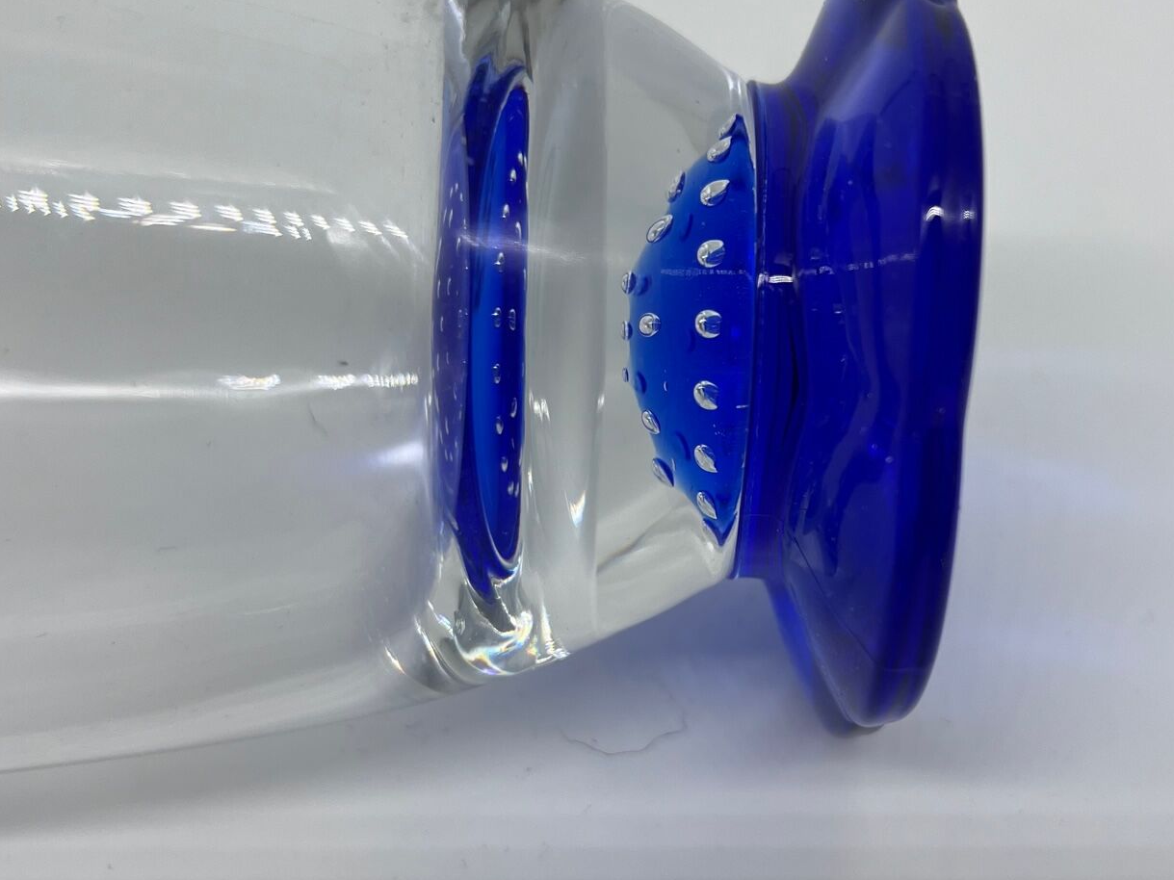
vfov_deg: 33.6
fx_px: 1458
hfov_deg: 43.8
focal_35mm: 43
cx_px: 649
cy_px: 459
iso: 50
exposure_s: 1/440
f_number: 1.6
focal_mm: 5.1
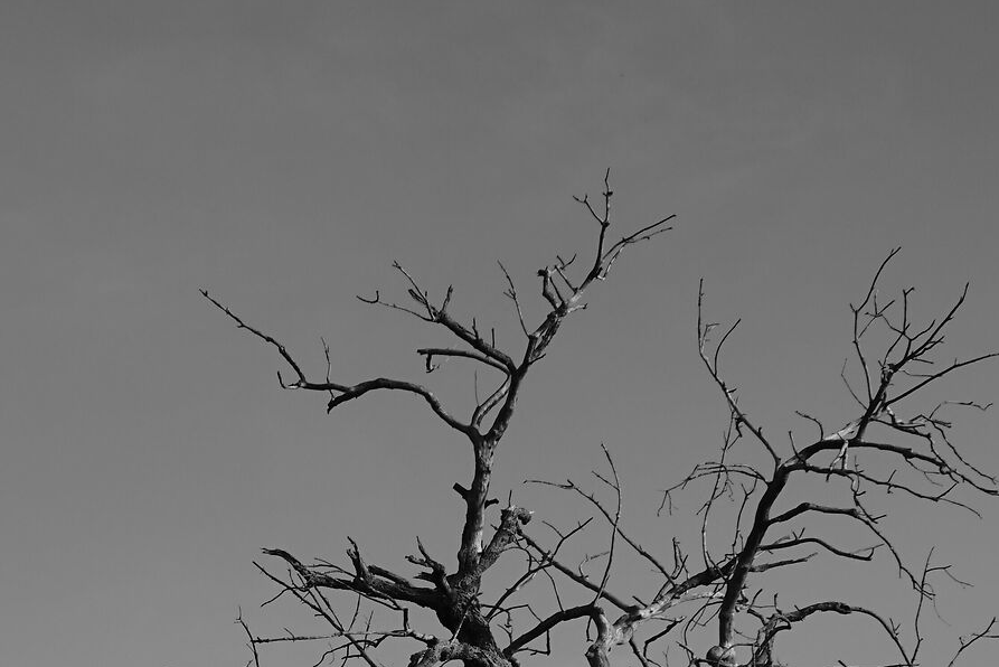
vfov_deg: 9.9
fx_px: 3803
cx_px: 161
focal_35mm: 137
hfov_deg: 14.9
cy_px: 830
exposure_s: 1/250
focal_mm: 34
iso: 100
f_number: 9
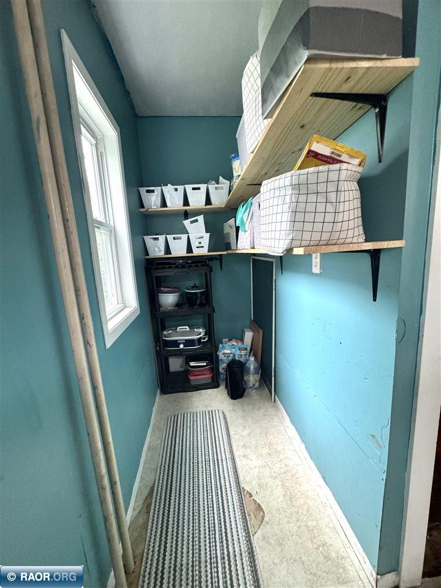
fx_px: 238
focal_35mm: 14
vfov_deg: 102.1
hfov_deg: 85.7
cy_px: 294
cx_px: 220
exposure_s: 1/60
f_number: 2.2
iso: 640
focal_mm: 2.22
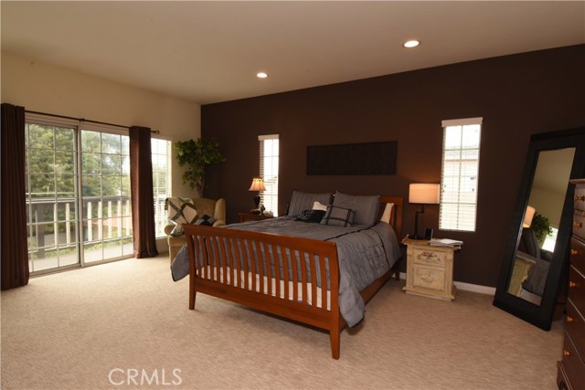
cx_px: 292
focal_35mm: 18
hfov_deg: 90.0
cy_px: 195
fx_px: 293
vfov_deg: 67.4
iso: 400
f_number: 16
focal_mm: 12
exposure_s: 1/20
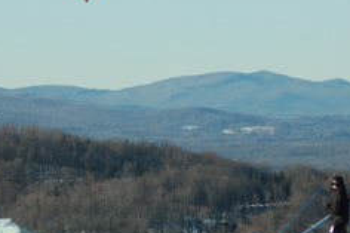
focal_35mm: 317
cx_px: 168
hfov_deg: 6.5
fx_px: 3081
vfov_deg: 4.3
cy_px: 50
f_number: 4.2
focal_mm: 95
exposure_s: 1/800
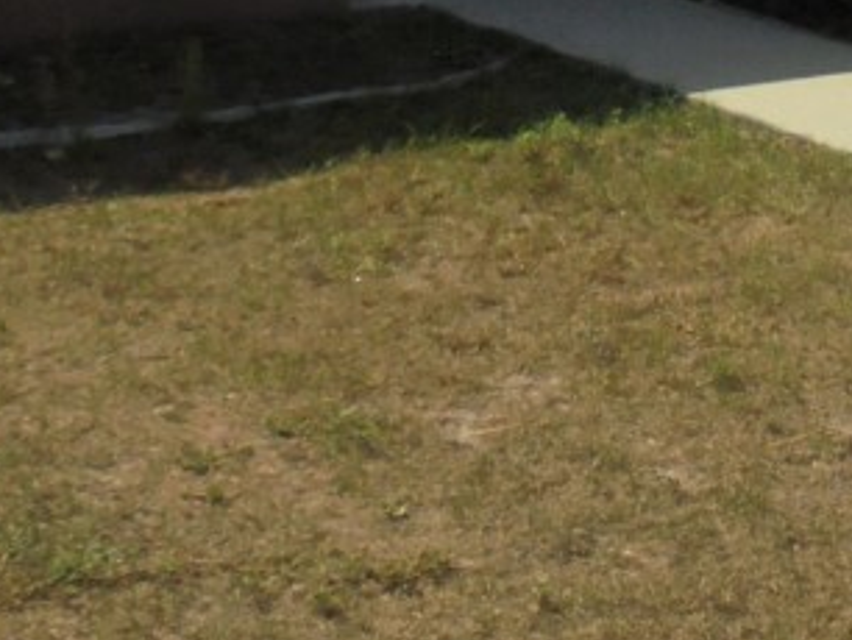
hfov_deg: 22.4
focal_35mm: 87
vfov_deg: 15.6
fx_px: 2143
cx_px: 585
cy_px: -339
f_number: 3.5
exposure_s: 1/1000
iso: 100
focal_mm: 4.6
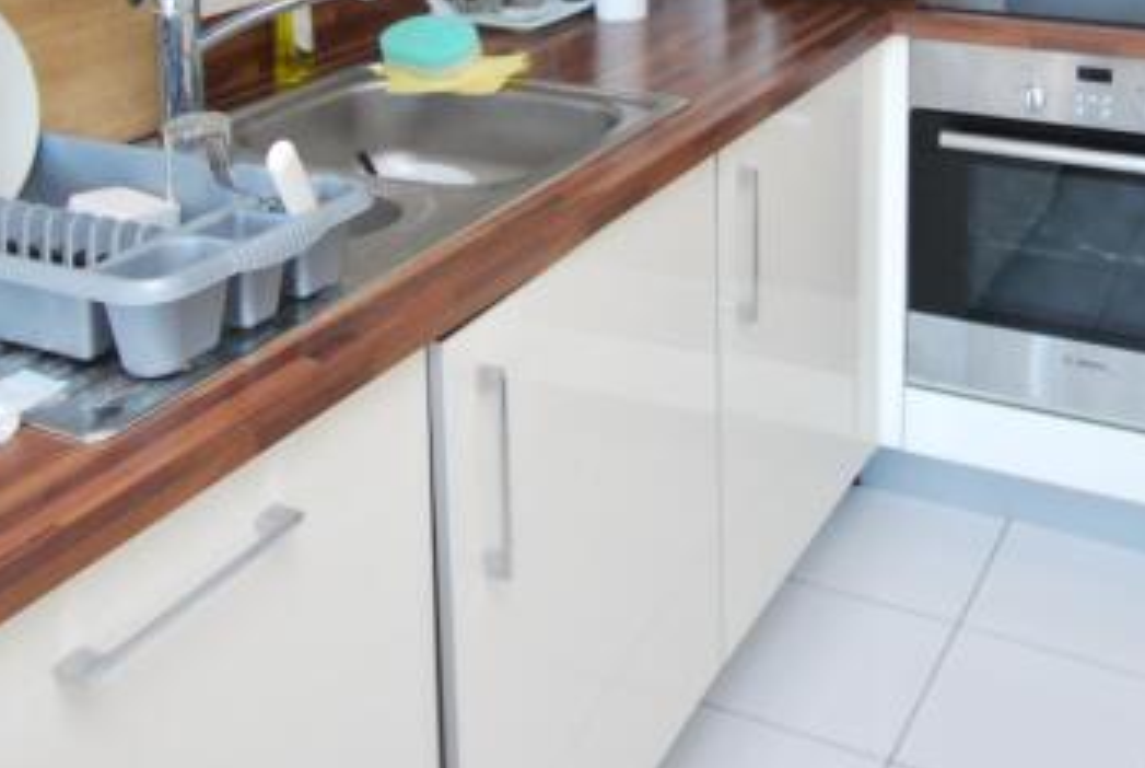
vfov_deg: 27.4
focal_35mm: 44
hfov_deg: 44.1
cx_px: 705
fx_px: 1402
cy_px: -123
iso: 400
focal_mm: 10
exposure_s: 1/20
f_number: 3.5
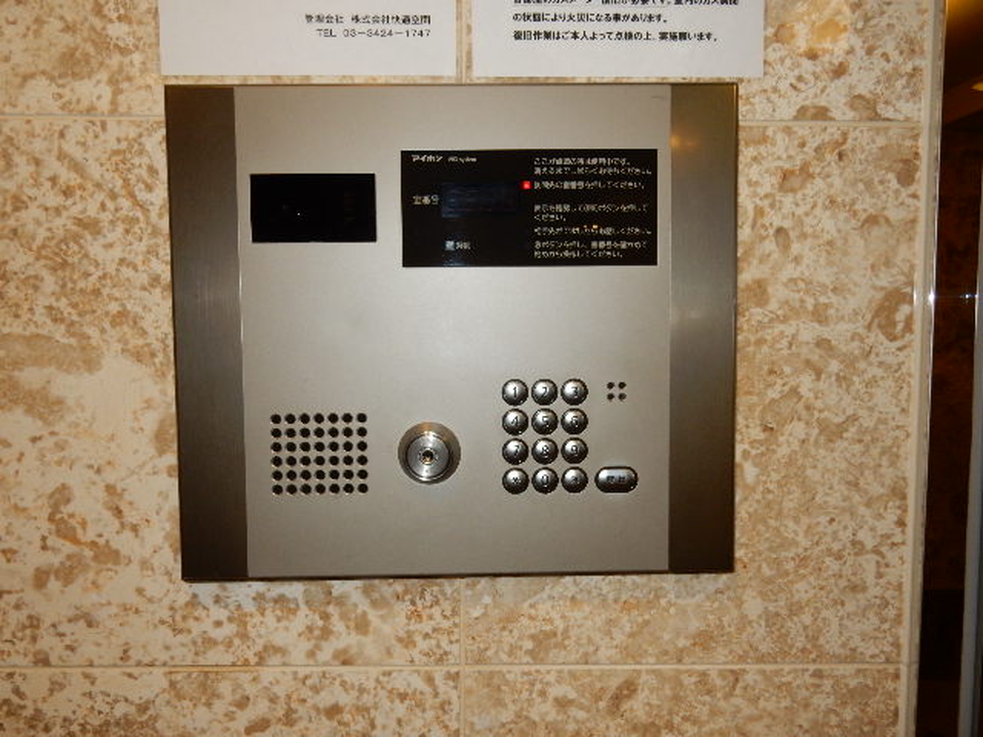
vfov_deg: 54.9
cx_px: 492
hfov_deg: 69.4
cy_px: 368
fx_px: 710
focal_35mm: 25
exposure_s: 1/30
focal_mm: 4.5
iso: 200
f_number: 3.7
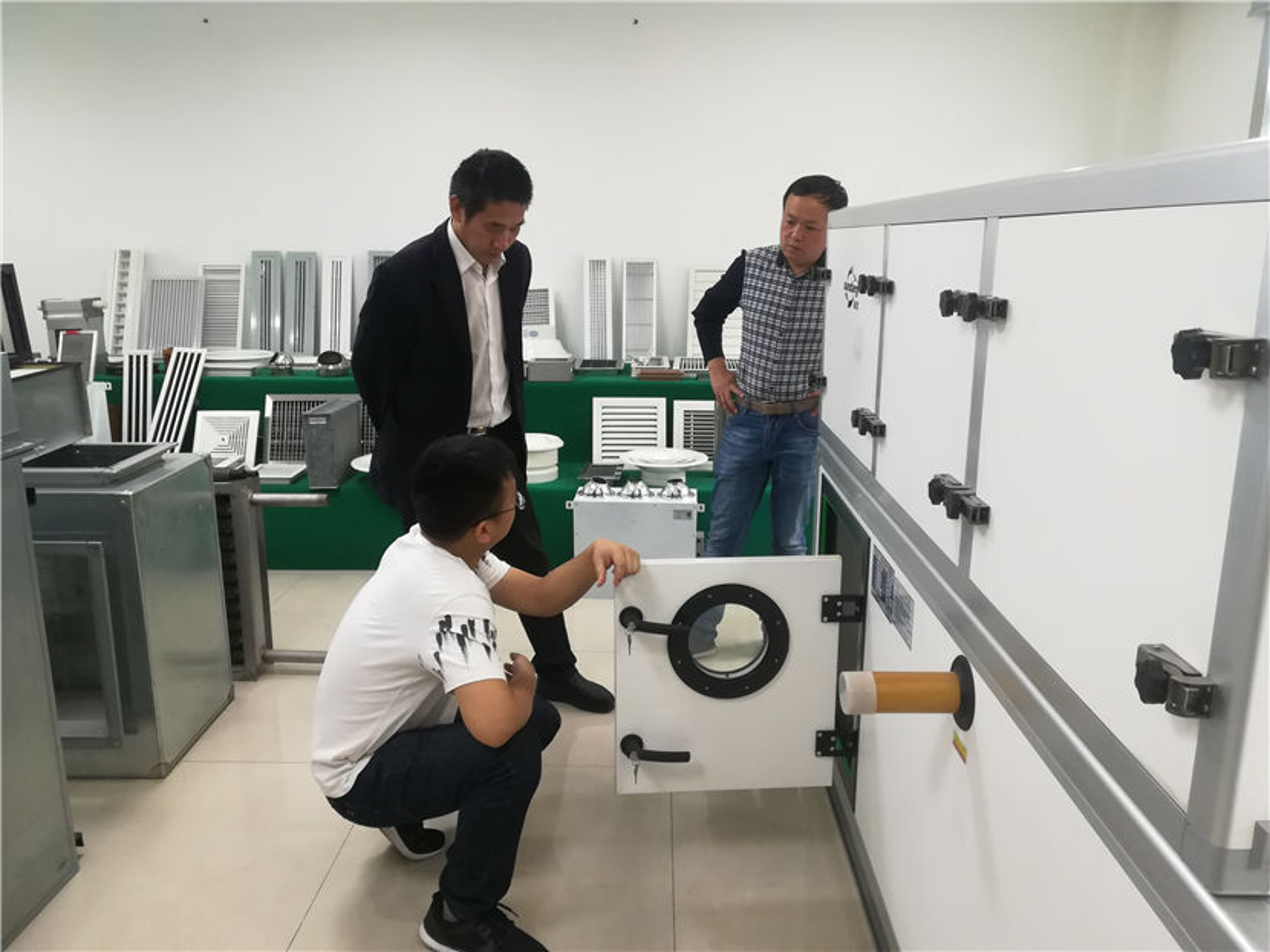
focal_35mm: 26
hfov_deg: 67.3
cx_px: 635
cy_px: 476
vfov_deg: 53.0
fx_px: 954
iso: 250
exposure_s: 1/33.3
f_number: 2.2
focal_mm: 3.83
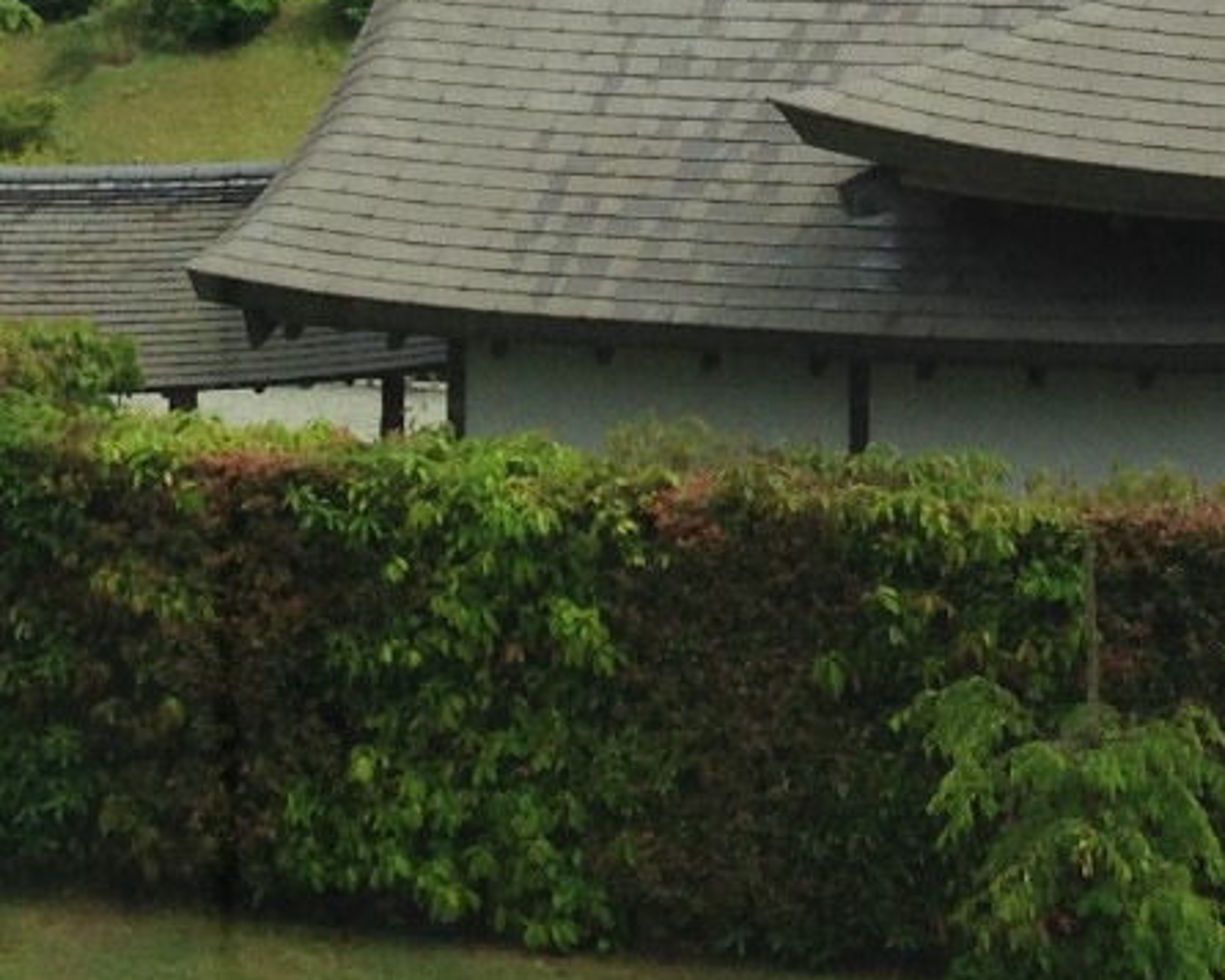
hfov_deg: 13.0
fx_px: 5367
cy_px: -436
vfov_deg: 10.1
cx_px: 725
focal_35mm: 148
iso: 50
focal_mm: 4.12
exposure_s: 1/2088
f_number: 2.4
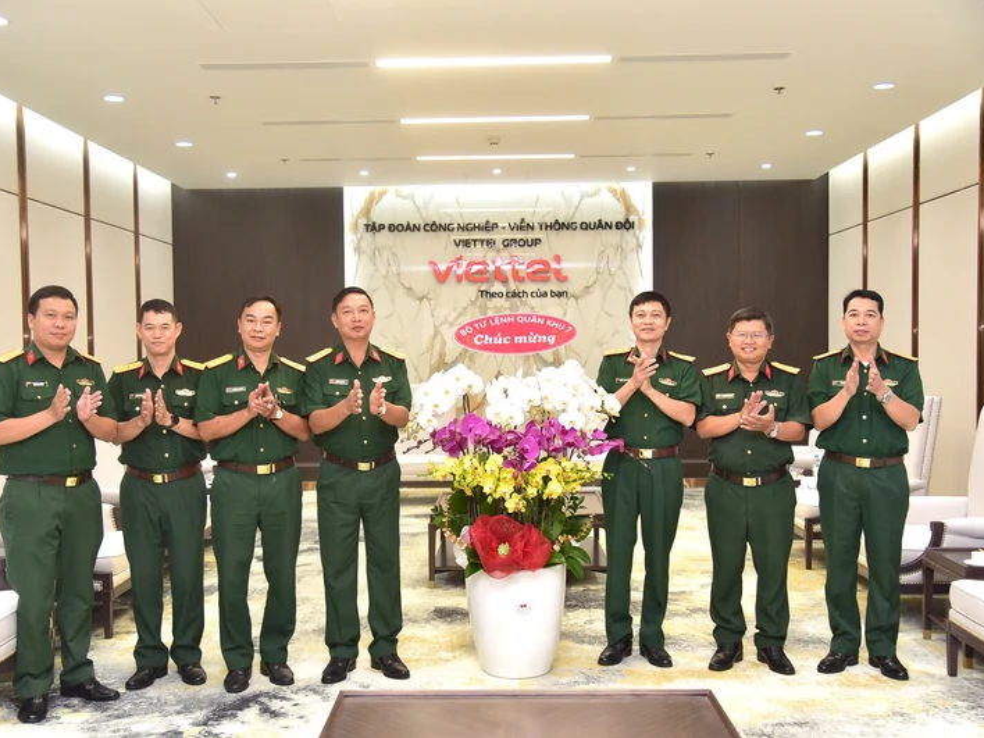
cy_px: 369
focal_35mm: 38
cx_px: 476
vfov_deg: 37.7
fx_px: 1080
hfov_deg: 49.0
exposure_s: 1/100
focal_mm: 35
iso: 800
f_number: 4
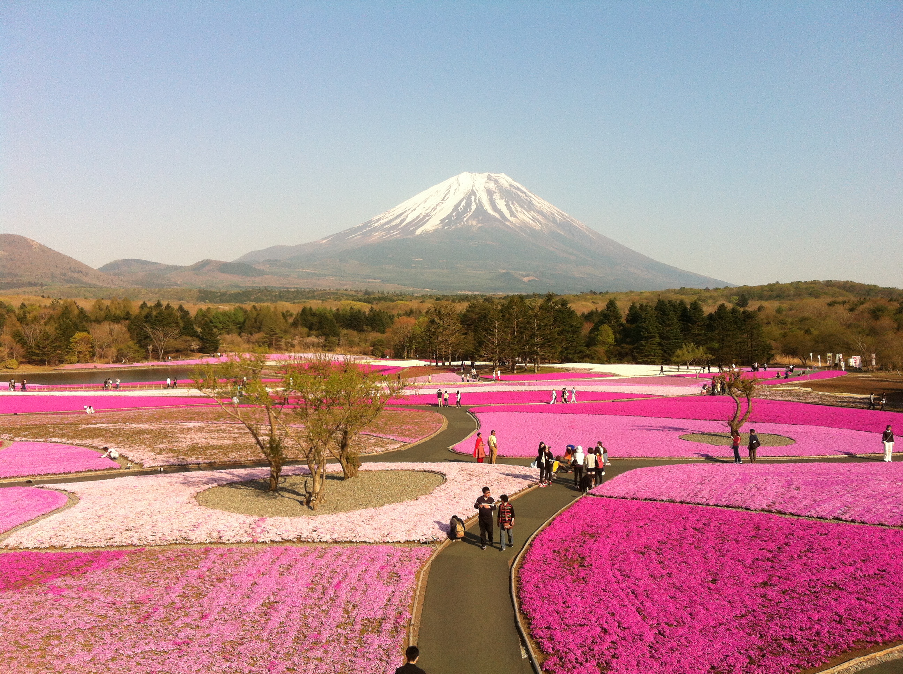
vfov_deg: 40.6
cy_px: 337
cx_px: 452
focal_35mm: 35
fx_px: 912
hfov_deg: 52.7
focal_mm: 3.85
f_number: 2.8
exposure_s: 1/1312
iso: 80
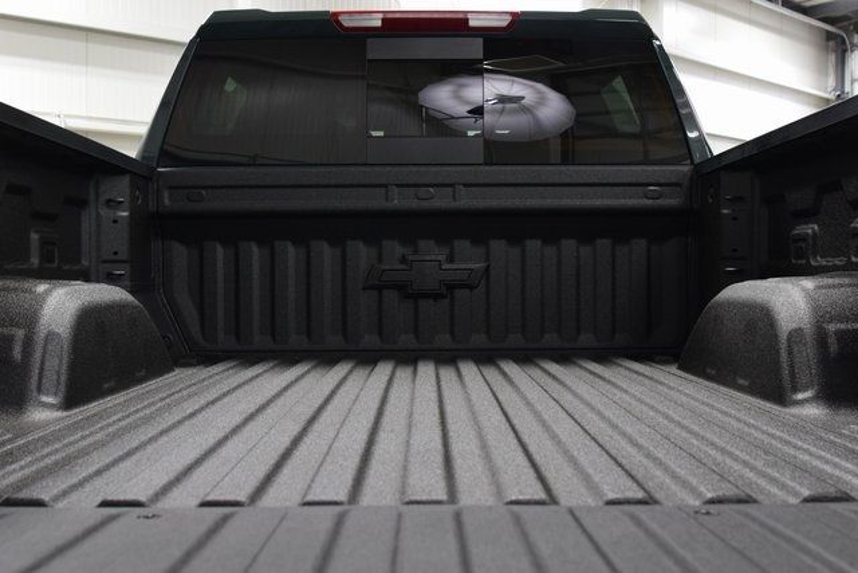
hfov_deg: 53.1
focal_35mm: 36
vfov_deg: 36.9
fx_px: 858
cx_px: 429
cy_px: 286
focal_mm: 24
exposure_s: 1/60
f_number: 5
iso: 1600
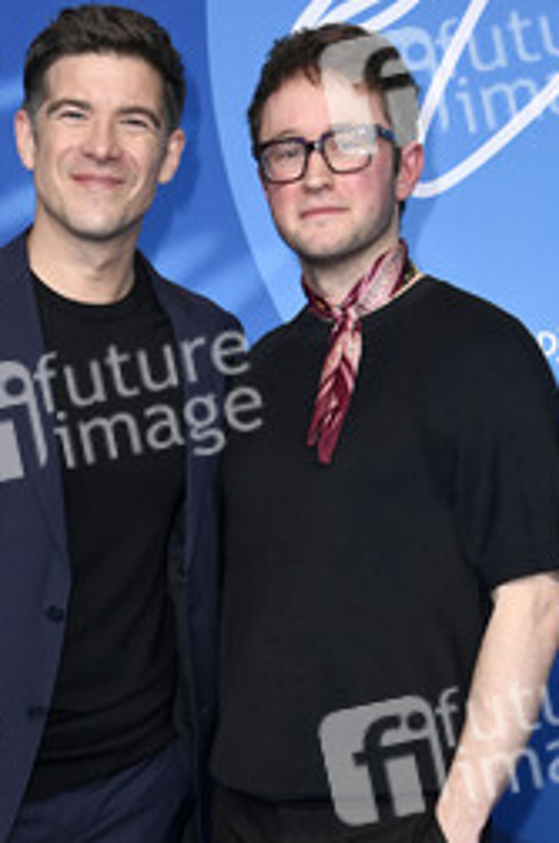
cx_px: 187
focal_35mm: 124
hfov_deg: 11.0
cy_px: 579
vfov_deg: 16.5
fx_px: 2900
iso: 1000
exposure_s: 1/250
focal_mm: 78
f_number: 5.6
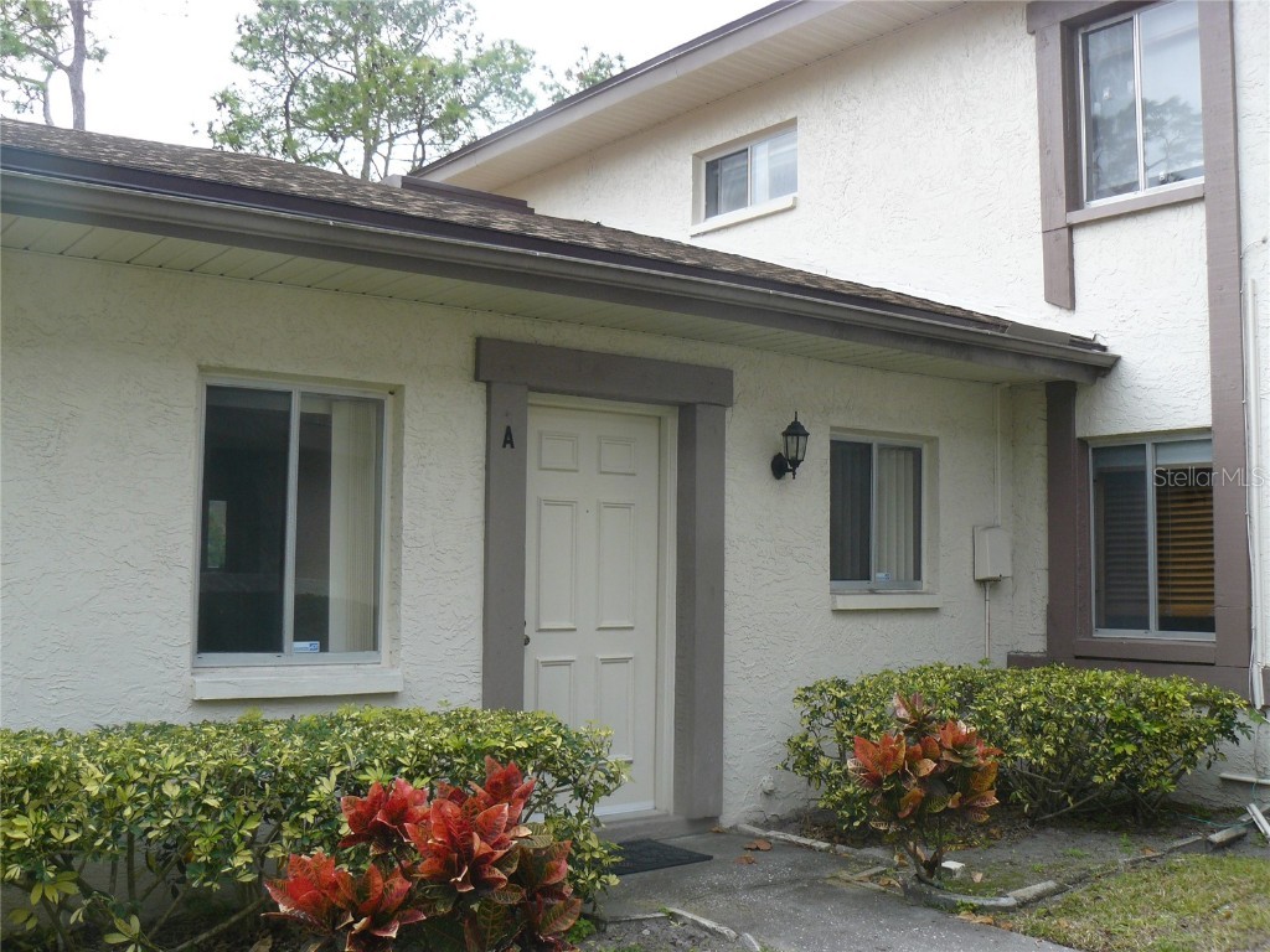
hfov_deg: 51.4
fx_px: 1321
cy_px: 476
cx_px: 635
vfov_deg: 39.7
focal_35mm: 36
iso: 100
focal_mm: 6
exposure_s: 1/160
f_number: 4
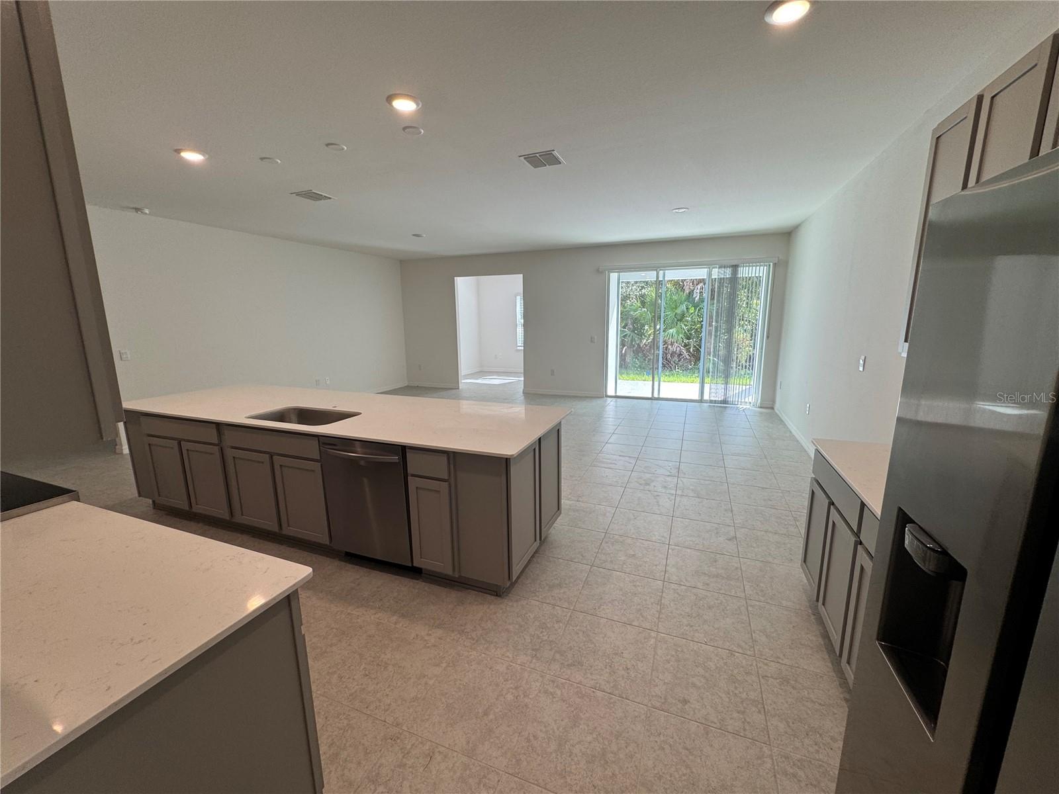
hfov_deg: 102.1
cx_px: 530
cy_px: 397
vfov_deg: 85.7
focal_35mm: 14
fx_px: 428
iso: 64
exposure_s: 1/120
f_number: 2.2
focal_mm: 2.22
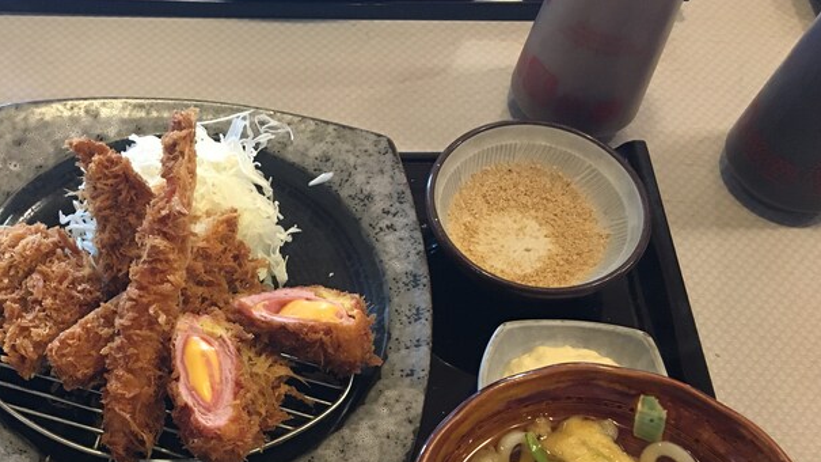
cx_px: 218
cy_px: 392
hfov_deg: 42.6
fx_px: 1023
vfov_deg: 24.9
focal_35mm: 47
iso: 200
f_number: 2.2
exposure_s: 1/24
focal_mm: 4.15
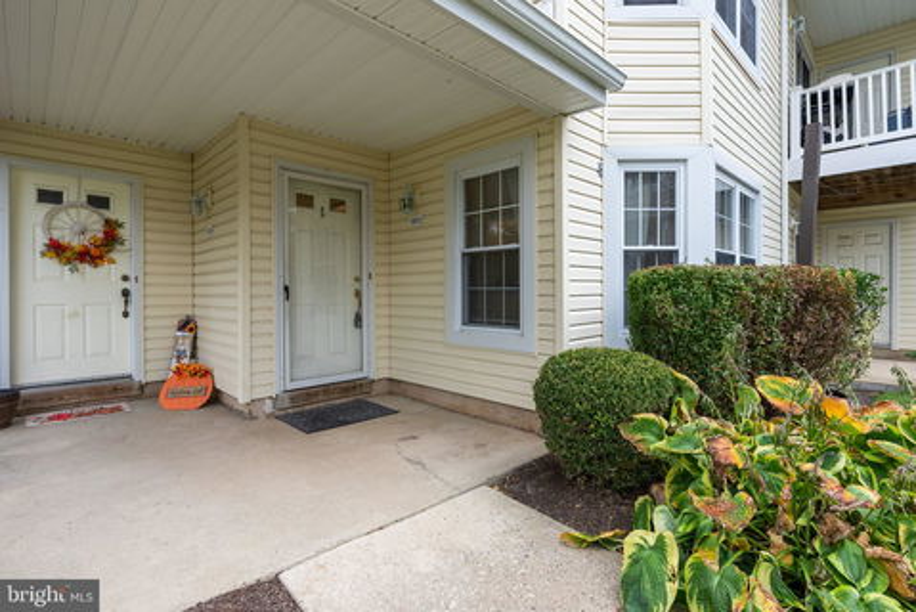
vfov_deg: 70.5
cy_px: 306
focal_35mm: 17
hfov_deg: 93.2
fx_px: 433
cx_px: 458
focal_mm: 17
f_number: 11
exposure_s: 1/100
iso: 800
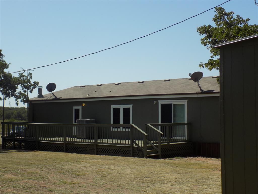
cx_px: 129
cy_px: 97
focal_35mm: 59
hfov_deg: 32.7
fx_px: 440
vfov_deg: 24.8
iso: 80
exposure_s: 1/800
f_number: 4
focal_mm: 10.5
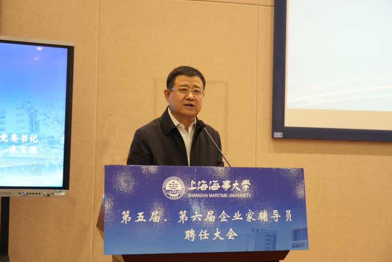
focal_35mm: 55
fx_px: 599
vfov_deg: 24.6
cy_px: 131
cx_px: 196
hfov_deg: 36.2
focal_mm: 55
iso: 640
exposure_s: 1/25
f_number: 4
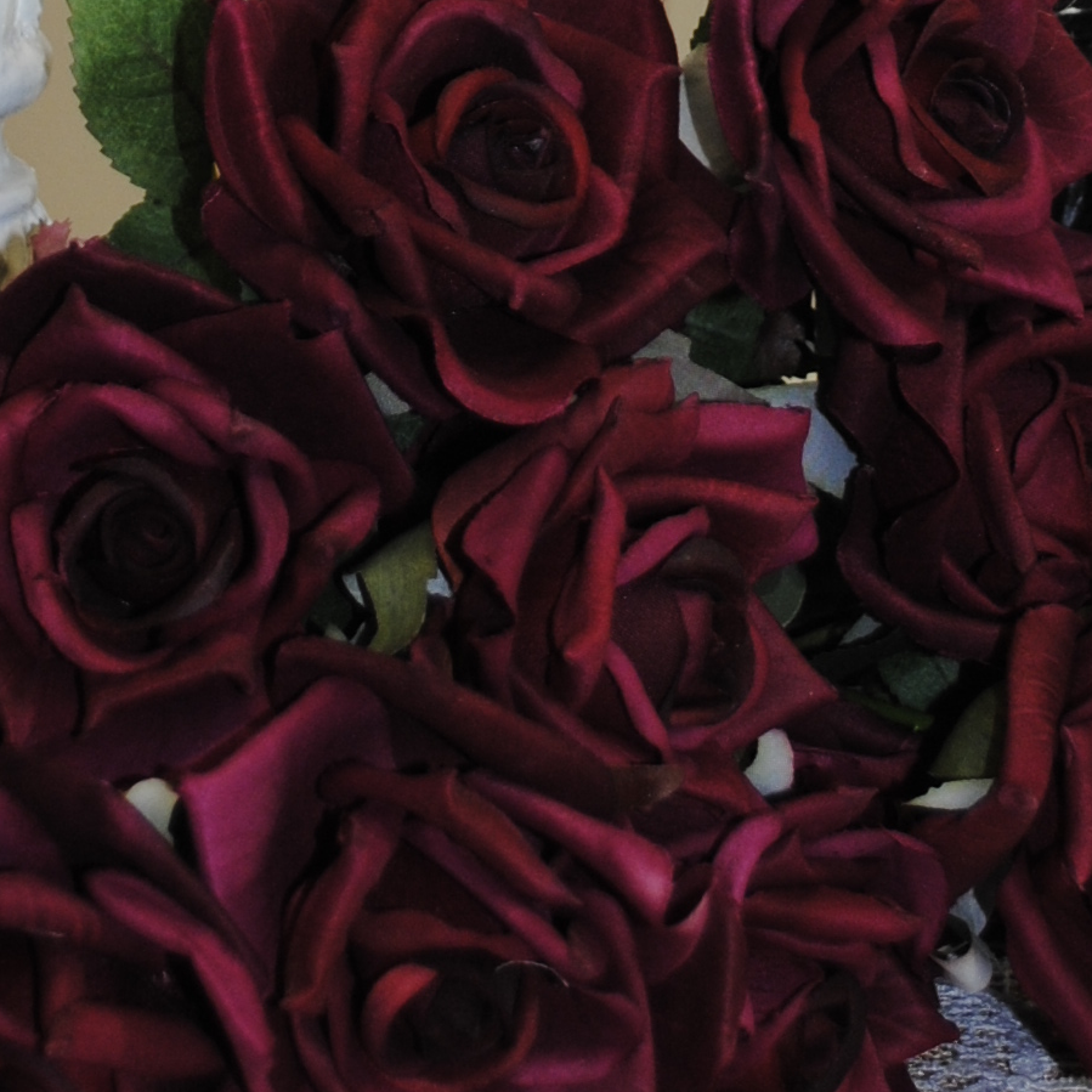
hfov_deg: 12.2
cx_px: 357
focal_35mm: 143
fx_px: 5104
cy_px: -498
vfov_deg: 11.7
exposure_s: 1/60
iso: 200
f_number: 4.2
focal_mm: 26
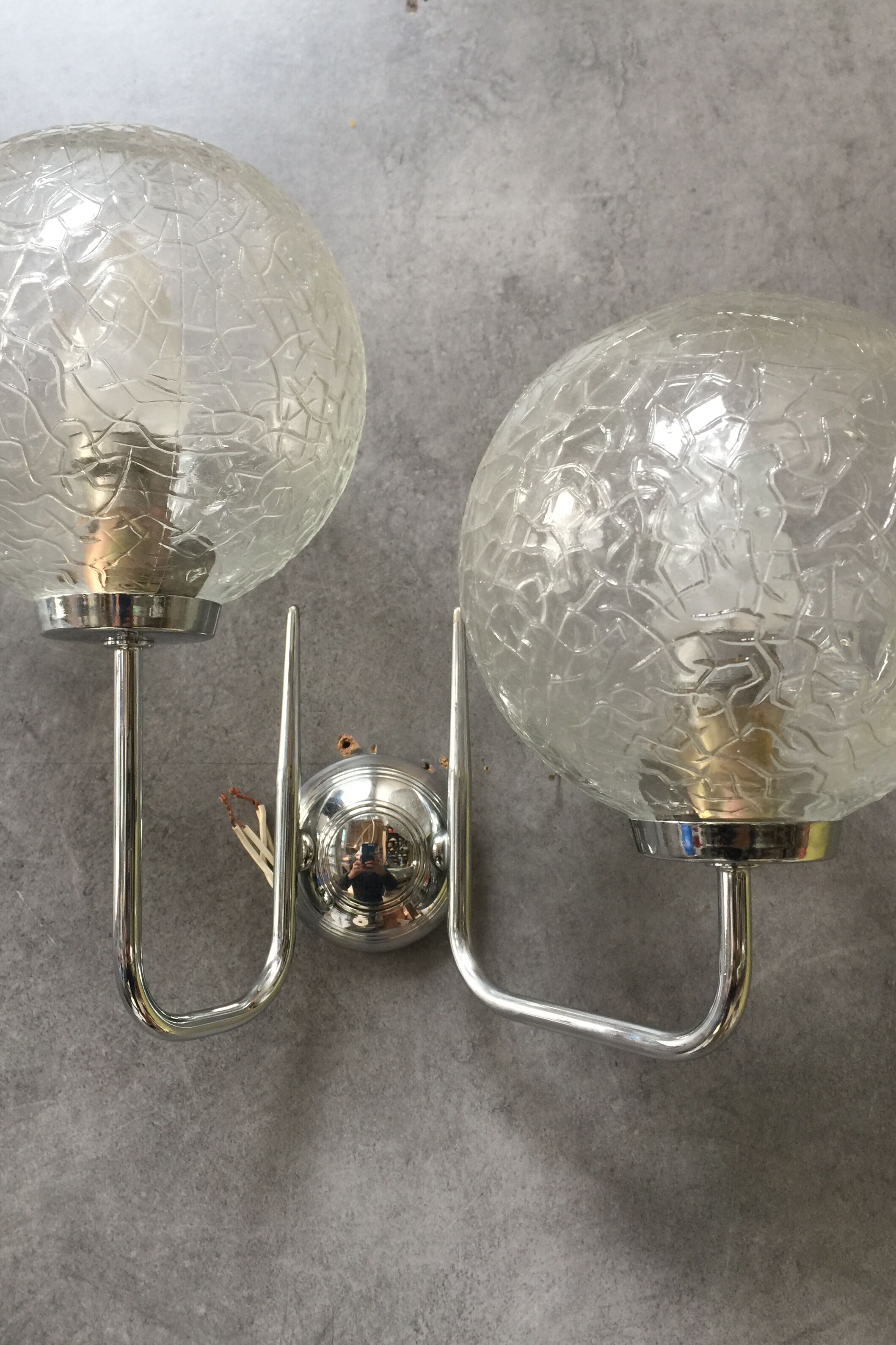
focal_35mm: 31
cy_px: 674
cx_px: 389
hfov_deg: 42.2
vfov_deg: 60.3
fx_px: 1157
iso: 40
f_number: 2.2
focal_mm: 4.15
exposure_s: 1/17
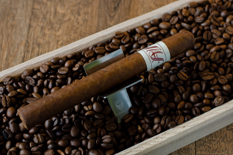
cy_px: 78
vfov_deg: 17.9
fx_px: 491
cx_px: 117
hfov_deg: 26.7
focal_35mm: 76
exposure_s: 1/50
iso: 400
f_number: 4.5
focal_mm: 50
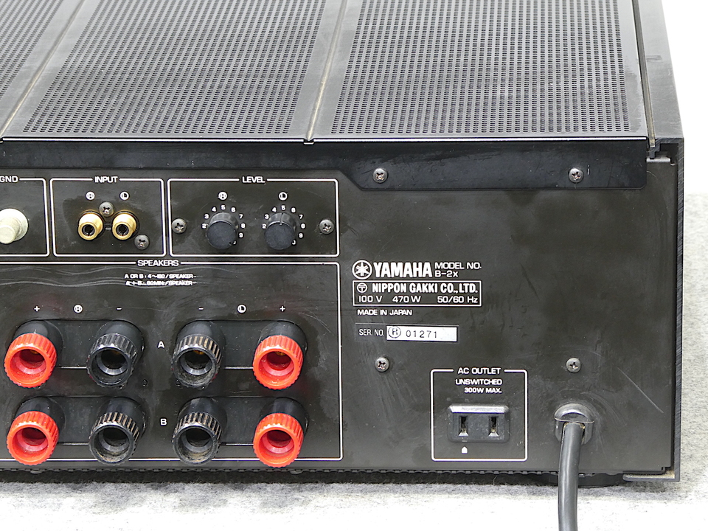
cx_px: 354
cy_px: 266
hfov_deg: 13.1
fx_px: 3088
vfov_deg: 9.8
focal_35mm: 151
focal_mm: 27.1
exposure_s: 1/1.6
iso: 200
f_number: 5.4
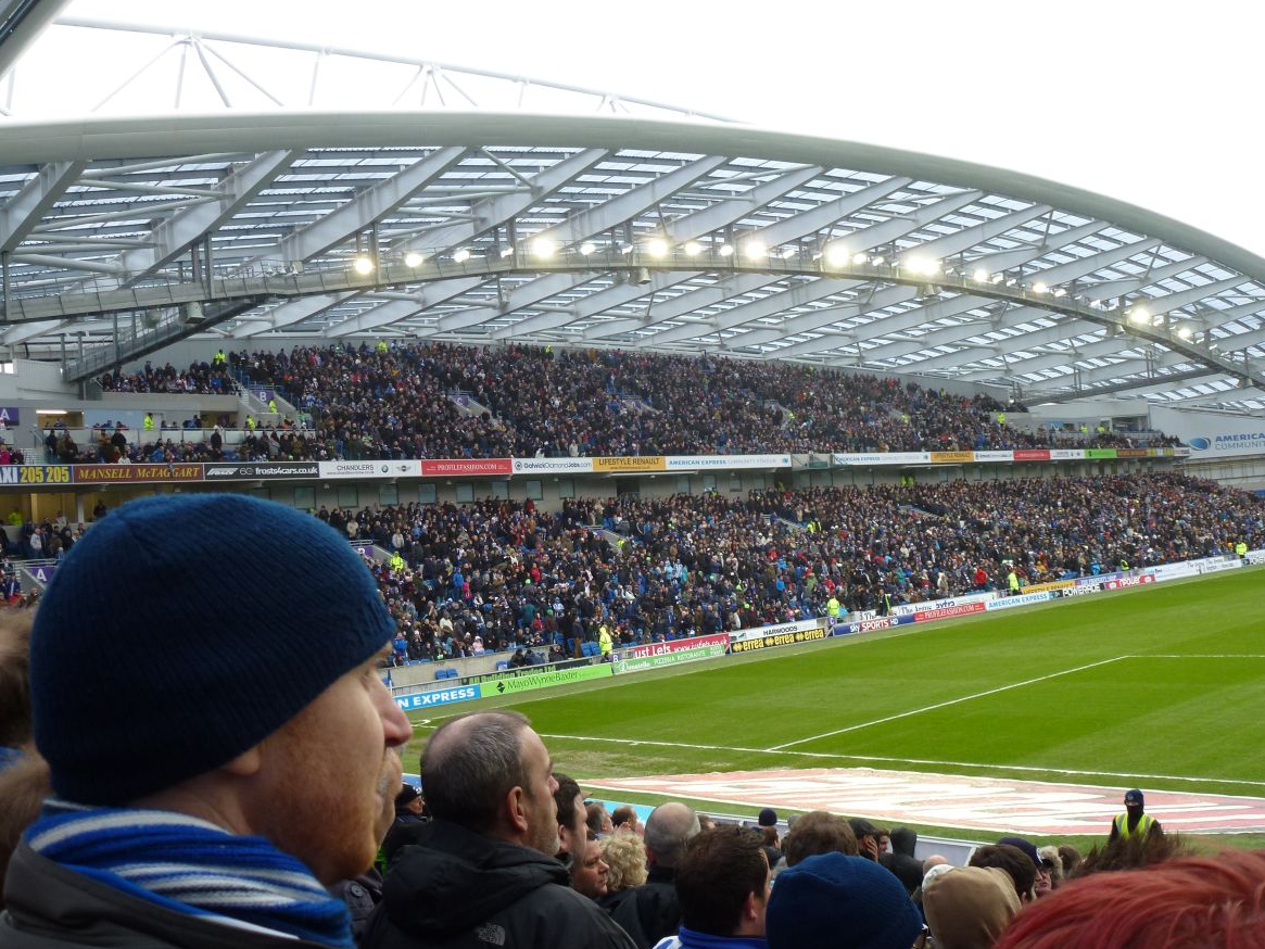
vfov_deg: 41.8
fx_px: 1243
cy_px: 477
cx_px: 644
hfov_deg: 53.9
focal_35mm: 34
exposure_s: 1/60
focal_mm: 5.9
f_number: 3.6
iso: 125
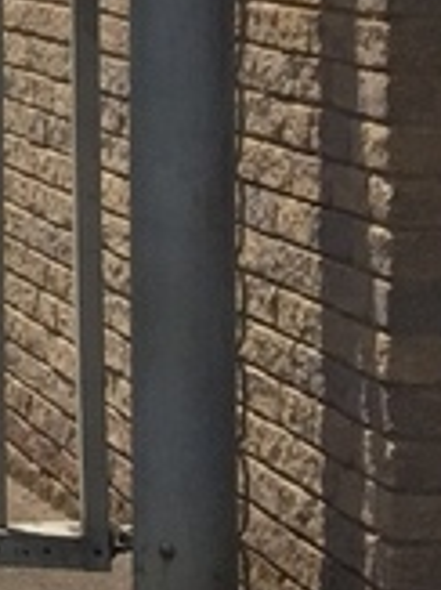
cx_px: -1551
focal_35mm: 214
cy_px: -138
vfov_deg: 9.1
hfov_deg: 5.6
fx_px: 3640
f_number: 2.2
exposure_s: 1/2825
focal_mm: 4.15
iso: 32
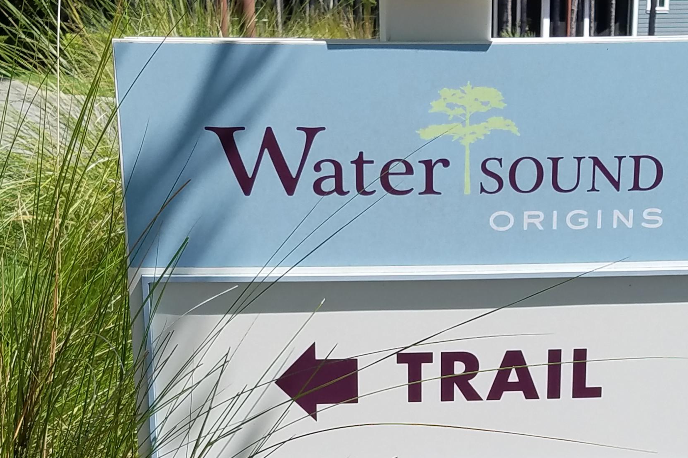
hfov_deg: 40.0
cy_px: 411
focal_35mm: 49
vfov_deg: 26.6
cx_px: 442
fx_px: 936
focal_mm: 4.2
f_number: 1.7
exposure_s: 1/1640
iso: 50
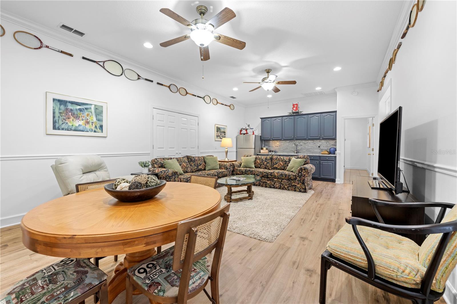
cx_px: 228
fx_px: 178
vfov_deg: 81.2
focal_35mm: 14
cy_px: 152
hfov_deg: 104.3
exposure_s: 1/1.67
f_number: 8
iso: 320
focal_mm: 14
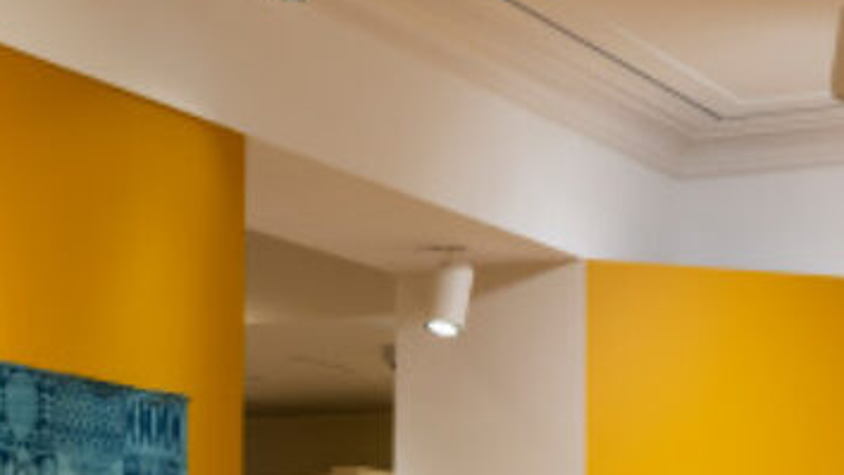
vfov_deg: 11.0
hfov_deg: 20.1
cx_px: 603
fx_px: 2372
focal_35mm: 106
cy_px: 703
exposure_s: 1/1.67
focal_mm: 35
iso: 400
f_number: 8
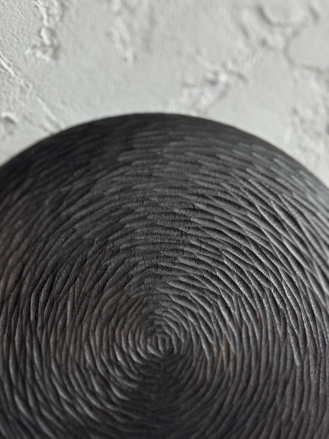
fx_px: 608
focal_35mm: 48
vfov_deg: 39.7
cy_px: 220
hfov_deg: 30.3
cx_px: 164
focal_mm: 6.76
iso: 250
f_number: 1.78
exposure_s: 1/49
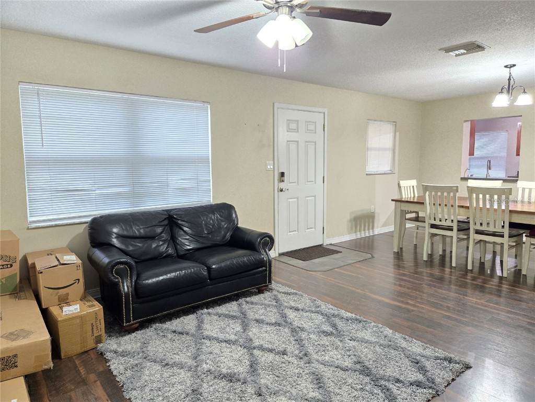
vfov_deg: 58.9
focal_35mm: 23
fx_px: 355
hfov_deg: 73.9
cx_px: 268
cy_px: 201
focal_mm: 5.4
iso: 640
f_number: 1.8
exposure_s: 1/60
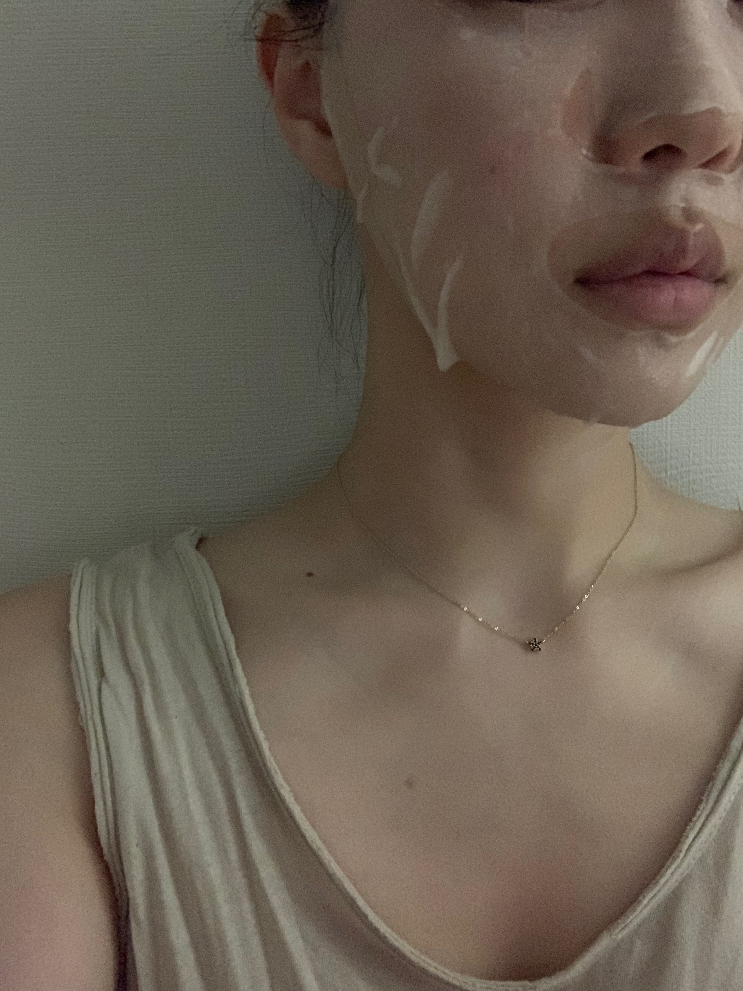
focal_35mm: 32
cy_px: 496
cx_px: 372
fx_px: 916
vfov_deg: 56.8
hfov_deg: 44.2
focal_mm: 2.87
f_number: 2.2
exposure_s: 1/15
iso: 800
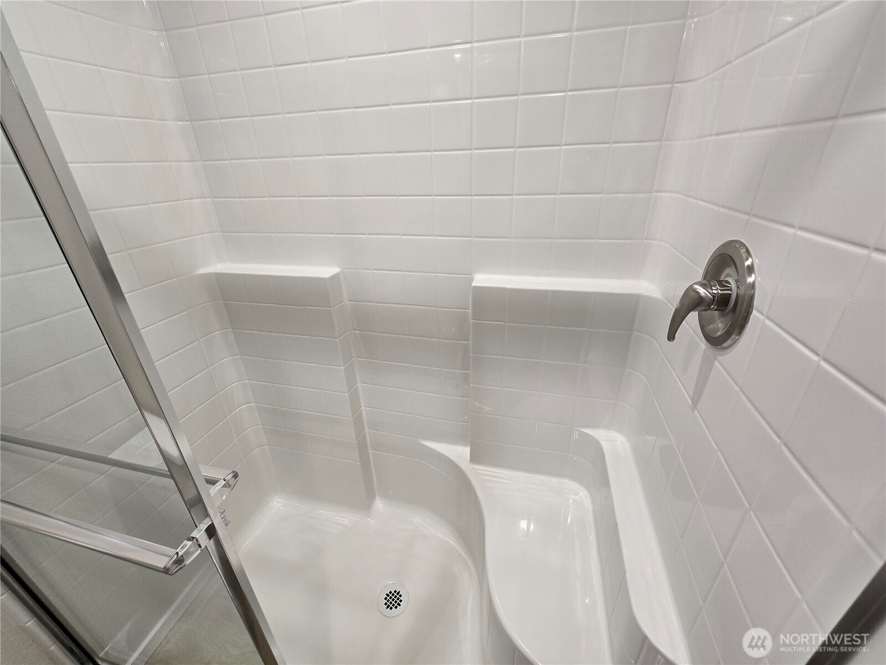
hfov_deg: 106.2
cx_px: 443
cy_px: 332
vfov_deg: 89.9
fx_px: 333
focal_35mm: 13
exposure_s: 1/60
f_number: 2.2
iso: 80
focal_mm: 2.2
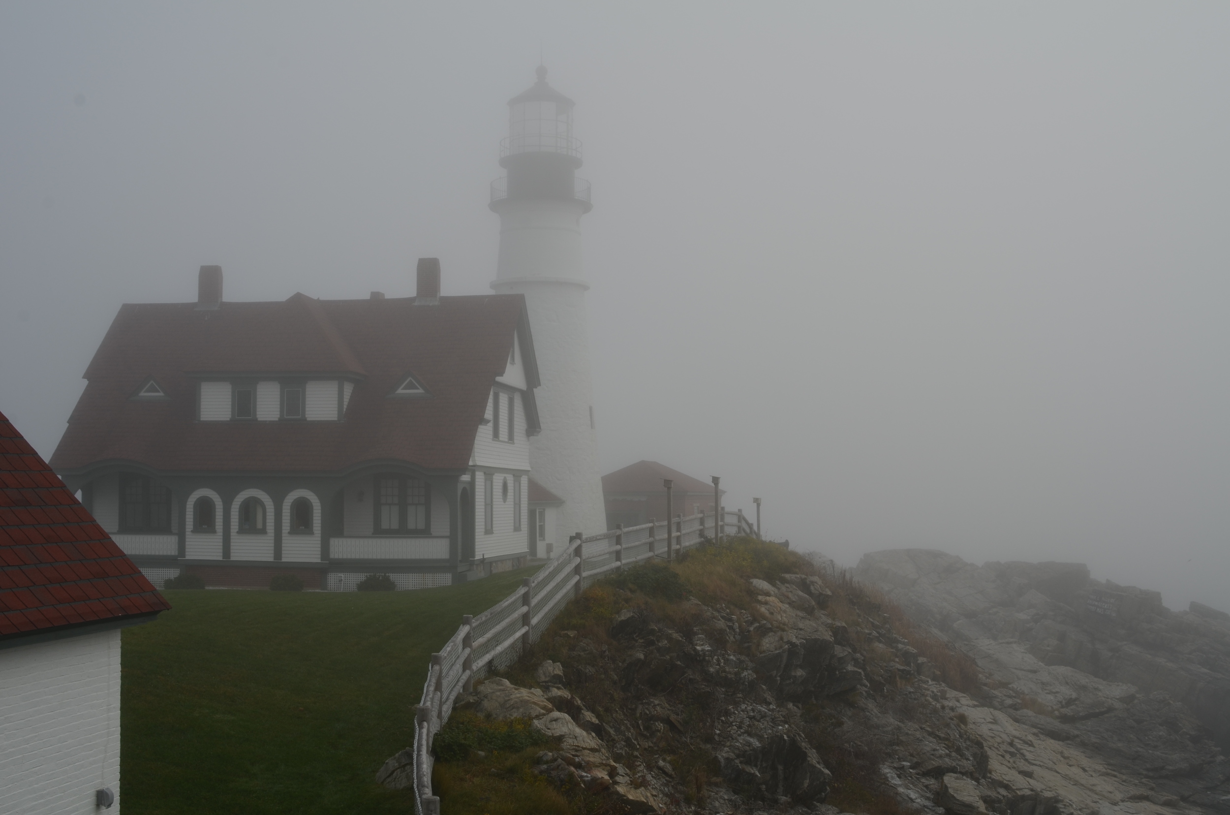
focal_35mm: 42
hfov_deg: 46.5
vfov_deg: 31.8
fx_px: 1432
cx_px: 615
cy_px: 408
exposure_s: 1/160
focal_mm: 28
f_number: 10
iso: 100
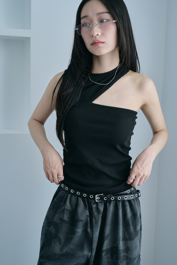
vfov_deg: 39.6
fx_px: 369
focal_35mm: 50
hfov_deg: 27.0
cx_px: 88
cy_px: 132
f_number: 4
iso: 1250
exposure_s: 1/125
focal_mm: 50
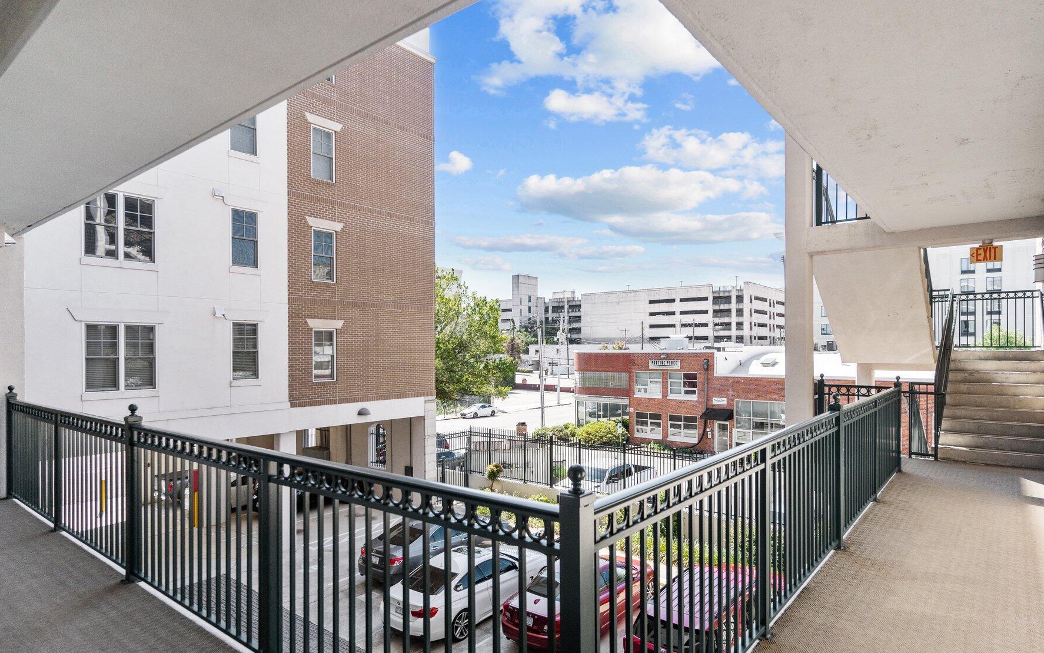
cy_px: 353
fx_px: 569
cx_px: 563
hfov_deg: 84.9
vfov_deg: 59.6
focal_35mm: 20
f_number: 3.5
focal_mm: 17
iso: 800
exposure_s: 1/5000
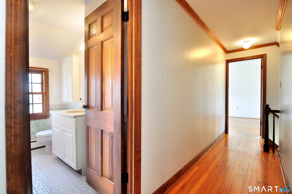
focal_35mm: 18
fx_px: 146
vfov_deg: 67.2
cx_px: 146
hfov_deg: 90.1
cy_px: 97
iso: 500
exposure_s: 1/10
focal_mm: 12
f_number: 5
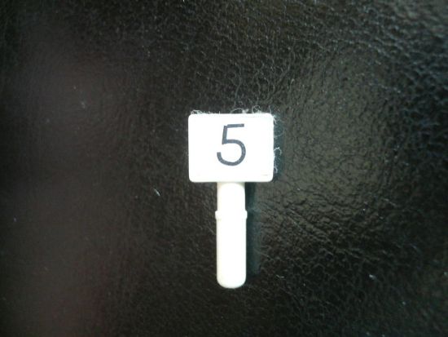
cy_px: 168
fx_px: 453
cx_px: 224
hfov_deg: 52.6
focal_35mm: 35
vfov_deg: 40.7
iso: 200
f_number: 2.8
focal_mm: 5.8
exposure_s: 1/13
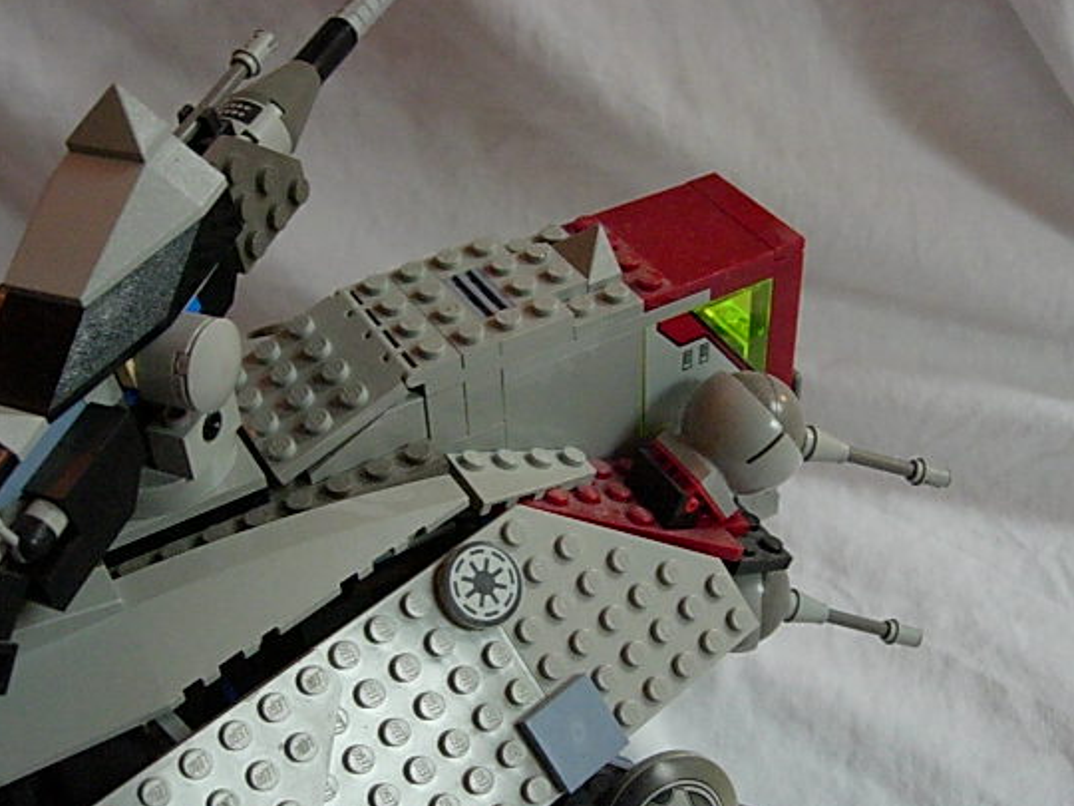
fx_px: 1396
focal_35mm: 45
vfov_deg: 32.1
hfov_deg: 42.1
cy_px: 470
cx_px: 567
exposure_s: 1/65.8
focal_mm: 7.8
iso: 400
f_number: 2.8
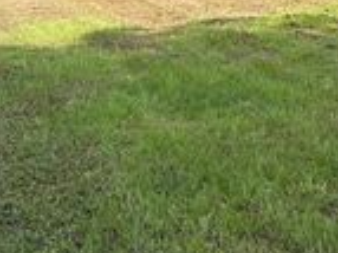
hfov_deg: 21.4
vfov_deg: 15.1
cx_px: 97
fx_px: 888
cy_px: -119
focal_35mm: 91
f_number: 1.5
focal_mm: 5.7
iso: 50
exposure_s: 1/1808
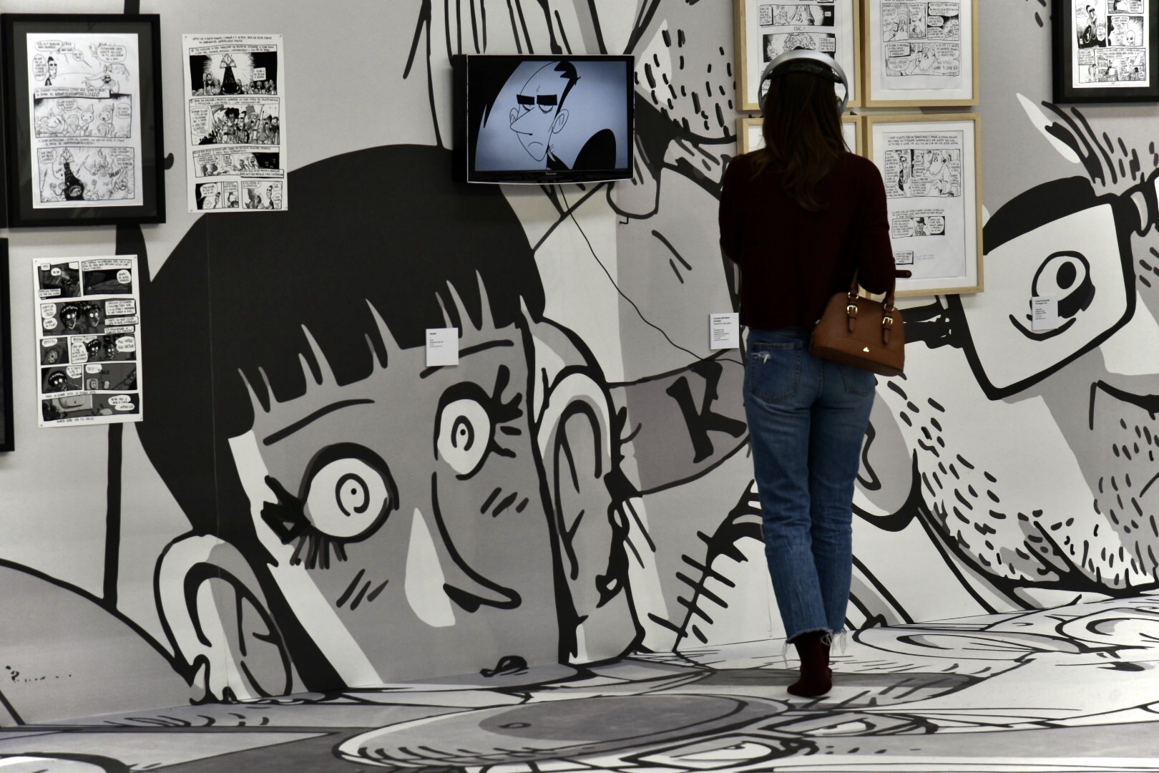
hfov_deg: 17.1
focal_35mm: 120
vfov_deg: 11.4
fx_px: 3863
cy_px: 386
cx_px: 580
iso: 640
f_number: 5.6
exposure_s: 1/160
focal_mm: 120
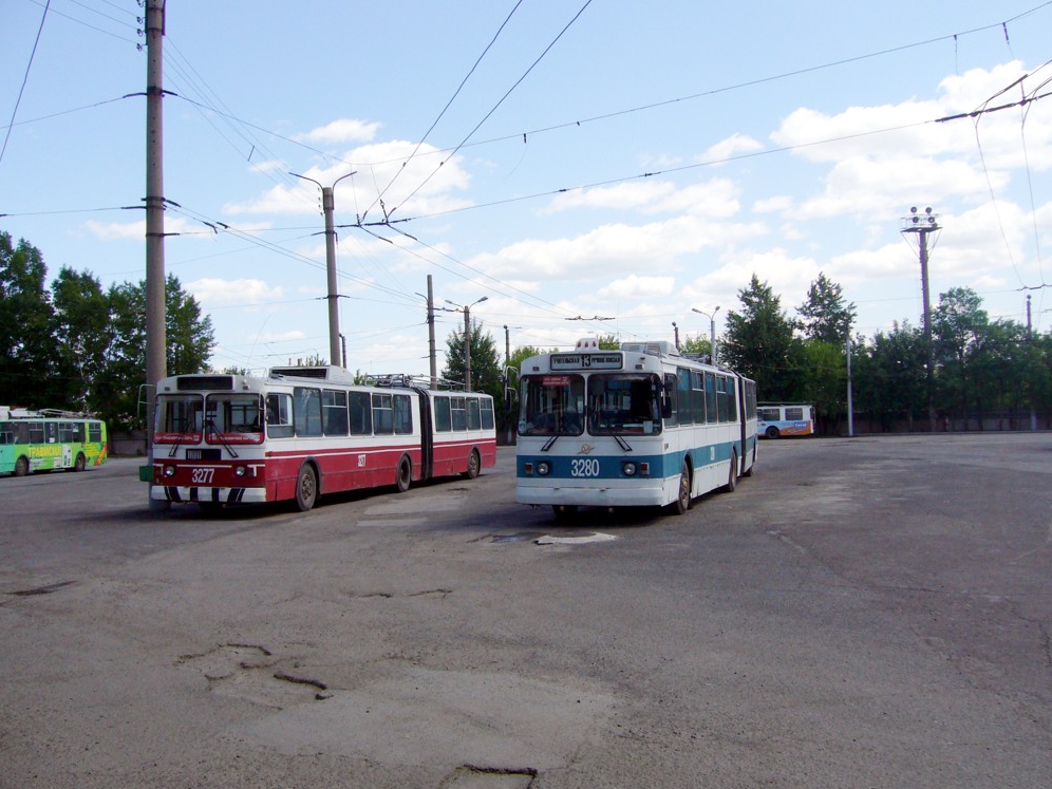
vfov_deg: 39.7
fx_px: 1094
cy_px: 389
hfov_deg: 51.4
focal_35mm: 36
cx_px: 530
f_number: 5.6
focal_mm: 5.8
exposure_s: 1/320
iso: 80
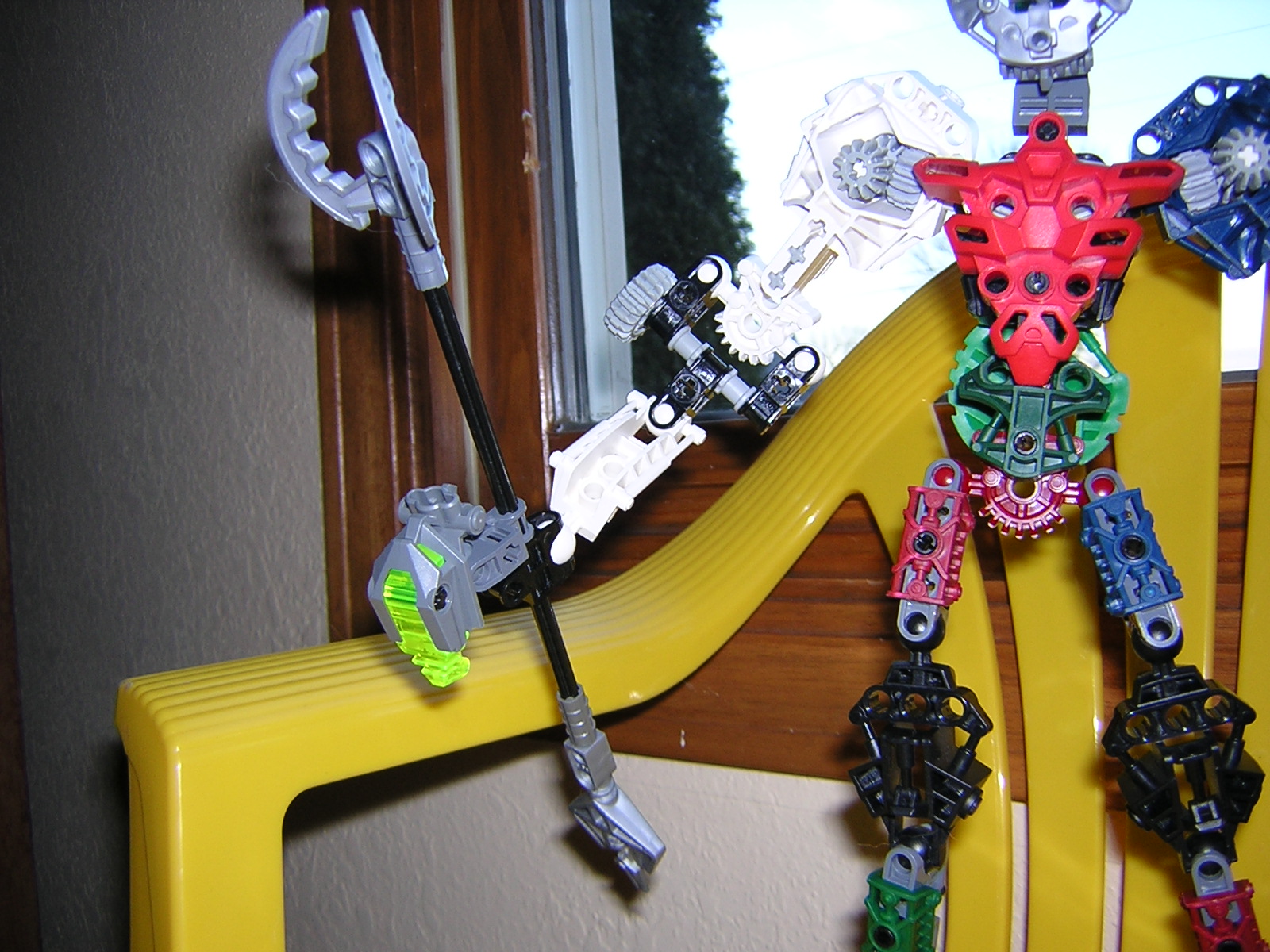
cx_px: 635
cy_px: 476
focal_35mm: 36
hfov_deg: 51.4
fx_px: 1321
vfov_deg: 39.7
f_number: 2.6
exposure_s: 1/60.1
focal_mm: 4.7
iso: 100
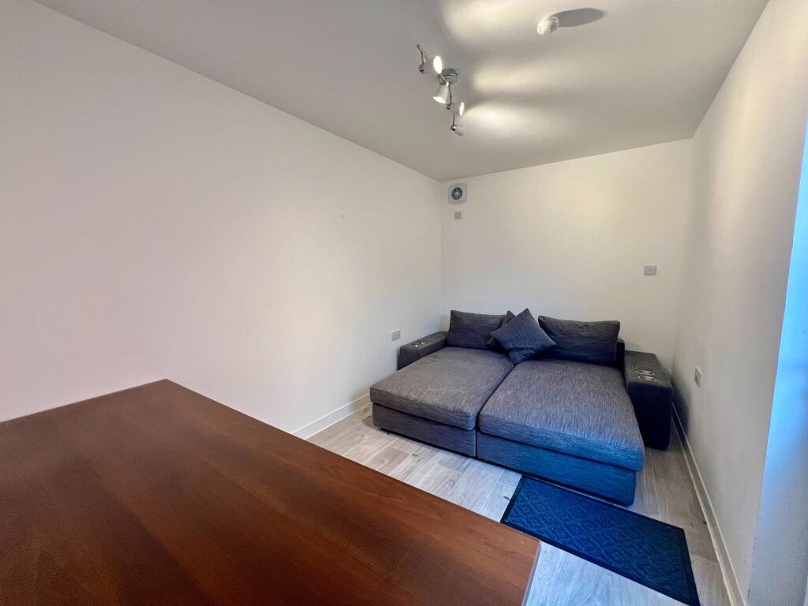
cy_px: 303
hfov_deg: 106.2
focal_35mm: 13
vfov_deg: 89.9
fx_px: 303
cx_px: 404
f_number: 1.8
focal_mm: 1.57
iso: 160
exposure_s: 1/99
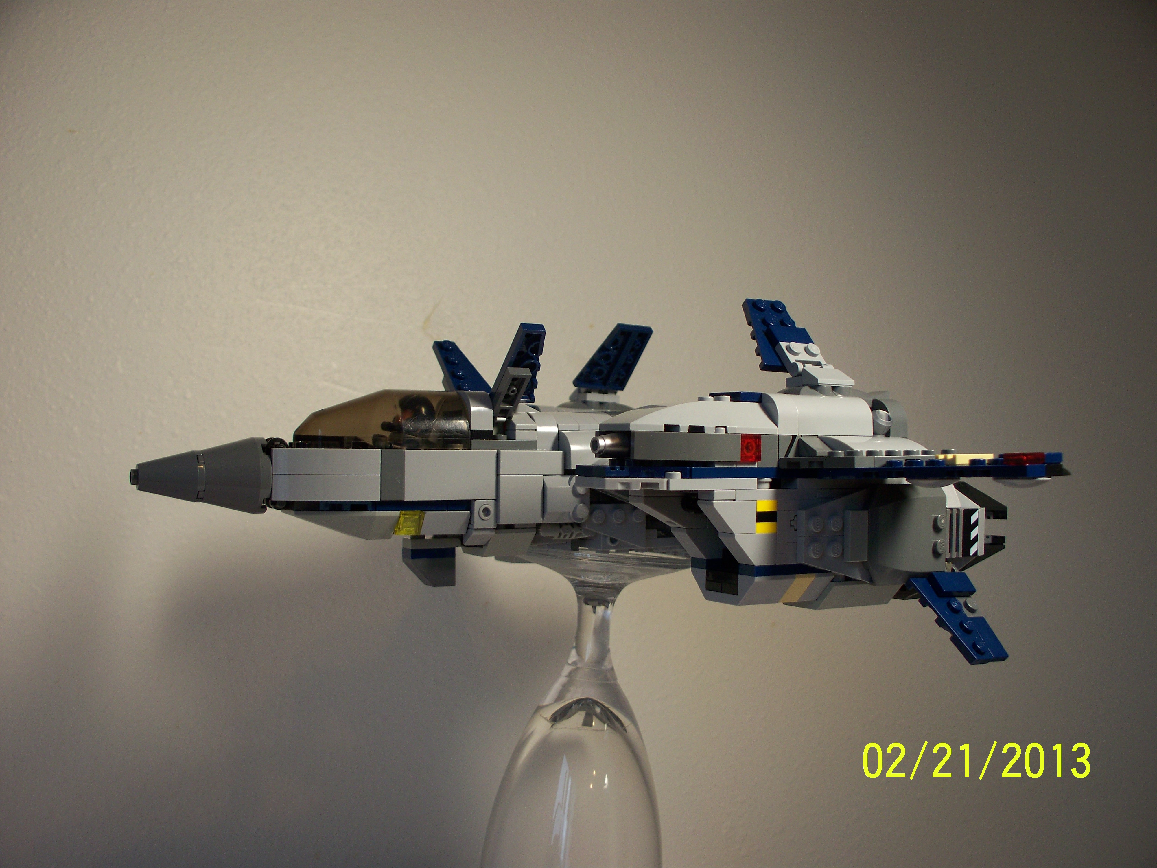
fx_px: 1203
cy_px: 434
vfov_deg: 39.7
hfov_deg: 51.4
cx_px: 578
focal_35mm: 36
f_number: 2.8
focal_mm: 7.54
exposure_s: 1/60
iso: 80
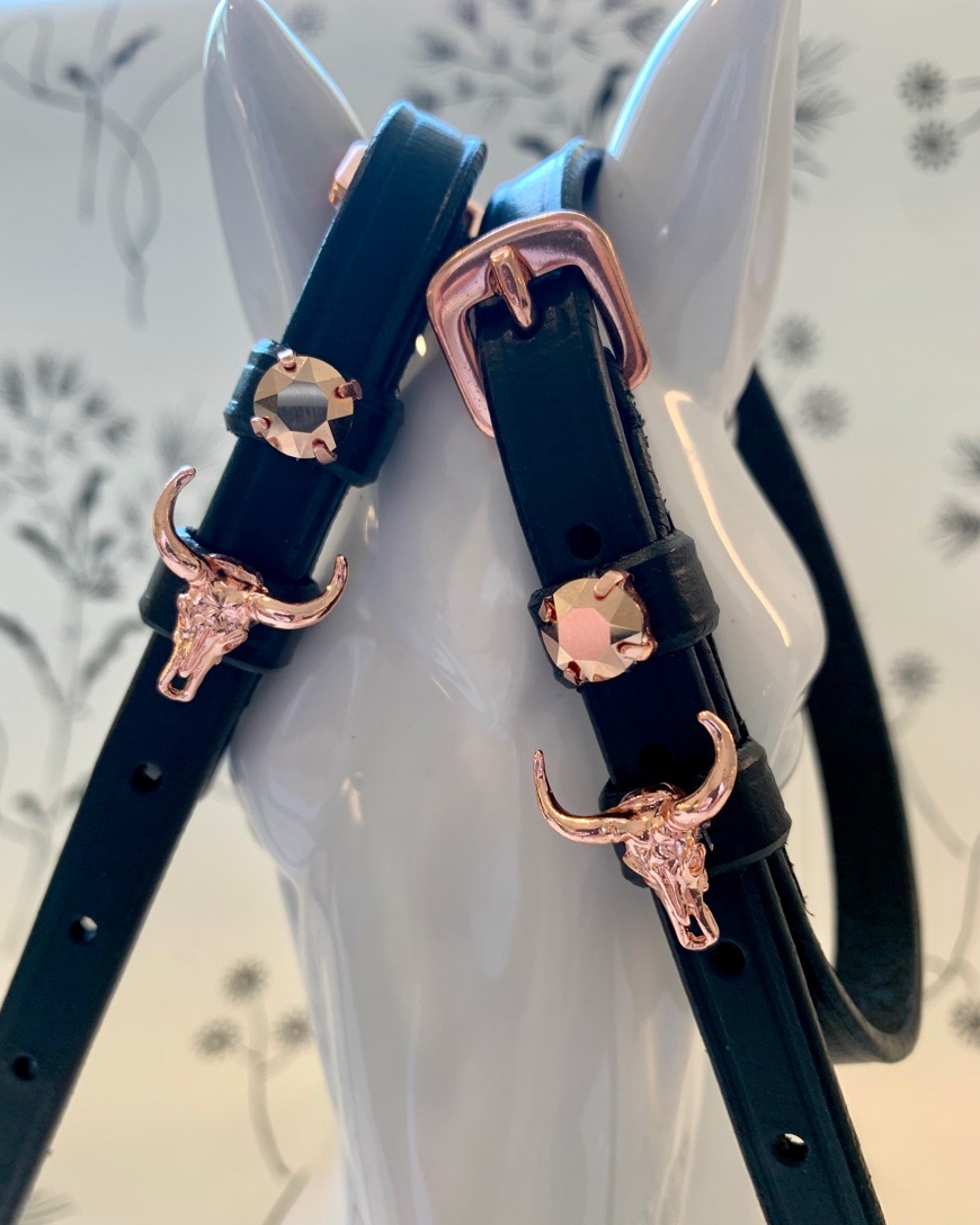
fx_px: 1015
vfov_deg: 62.1
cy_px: 674
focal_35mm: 28
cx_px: 476
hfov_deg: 51.5
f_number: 1.8
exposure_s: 1/120
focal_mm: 4.25
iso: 100
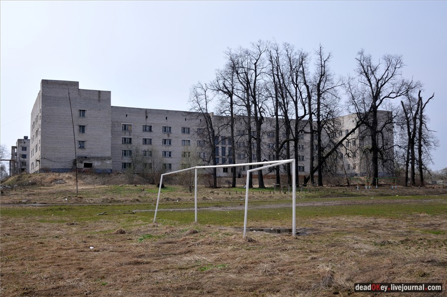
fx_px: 446
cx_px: 224
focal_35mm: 36
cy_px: 148
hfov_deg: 53.2
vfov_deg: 36.8
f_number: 8
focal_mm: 24
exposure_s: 1/500
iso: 200
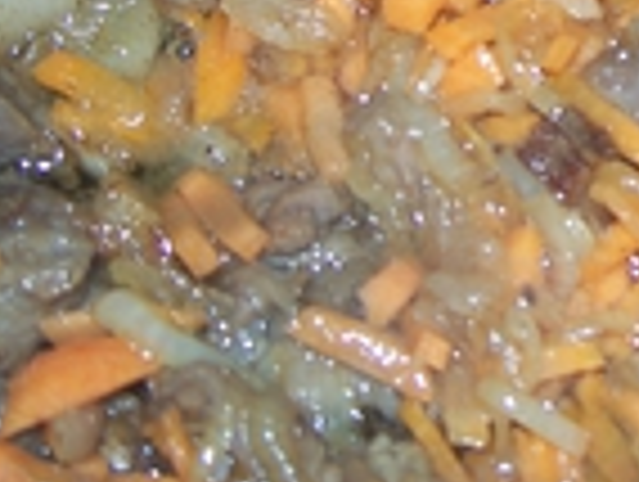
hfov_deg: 16.0
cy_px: -99
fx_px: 2163
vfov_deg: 12.4
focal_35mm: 117
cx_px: 814
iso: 80
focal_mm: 7.8
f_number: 2.8
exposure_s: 1/60
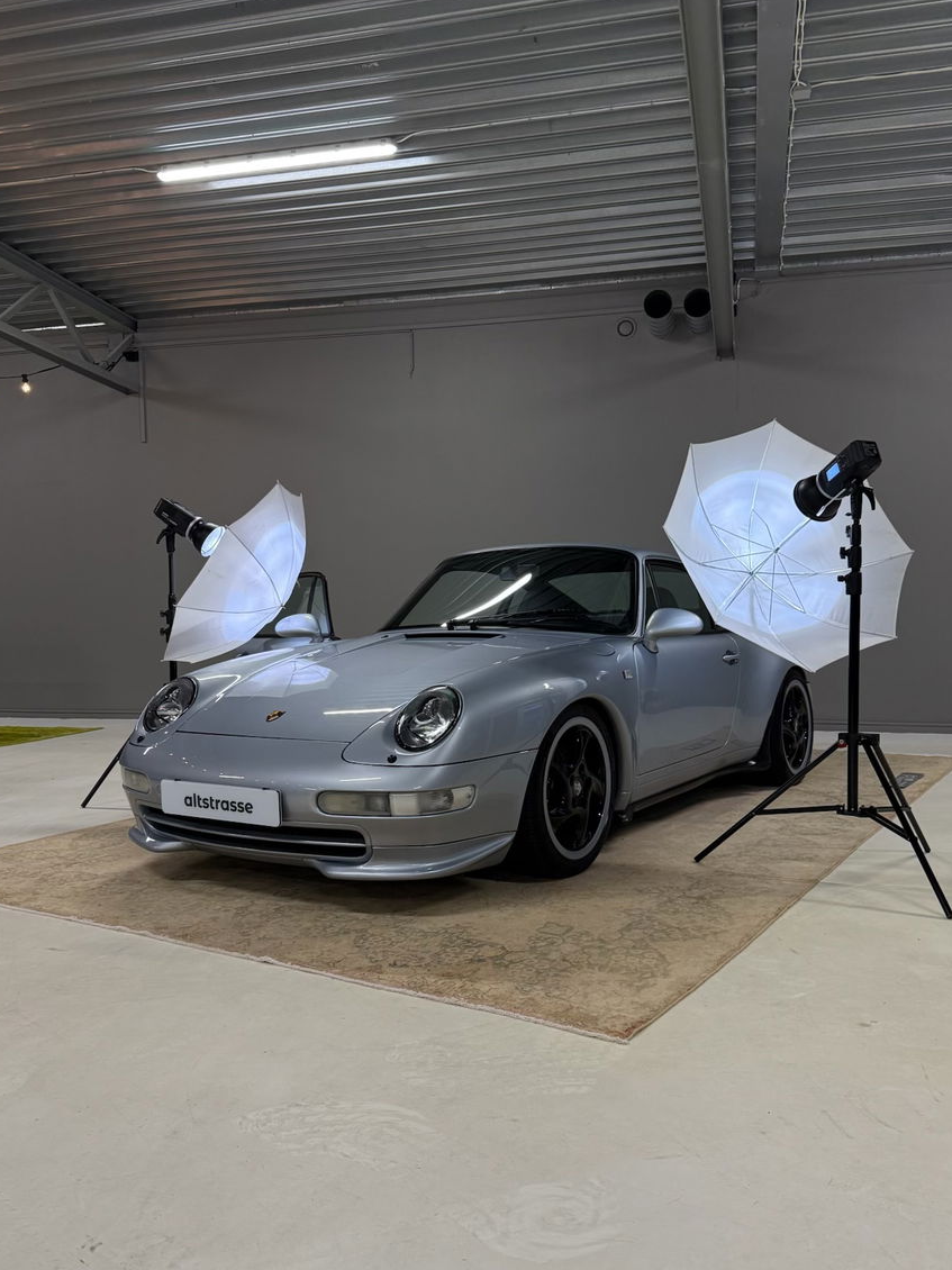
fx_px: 1064
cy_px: 643
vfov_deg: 61.7
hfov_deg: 48.2
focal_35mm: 29
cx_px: 489
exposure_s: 1/100
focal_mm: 6.76
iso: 200
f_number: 1.78
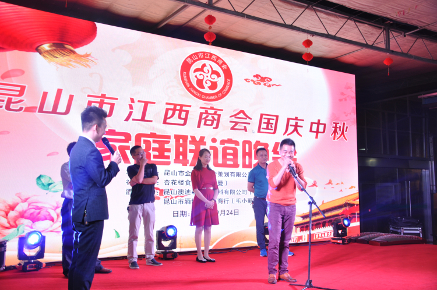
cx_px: 218
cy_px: 145
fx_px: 455
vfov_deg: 35.4
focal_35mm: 38
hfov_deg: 51.3
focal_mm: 25
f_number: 4
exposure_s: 1/25
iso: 200
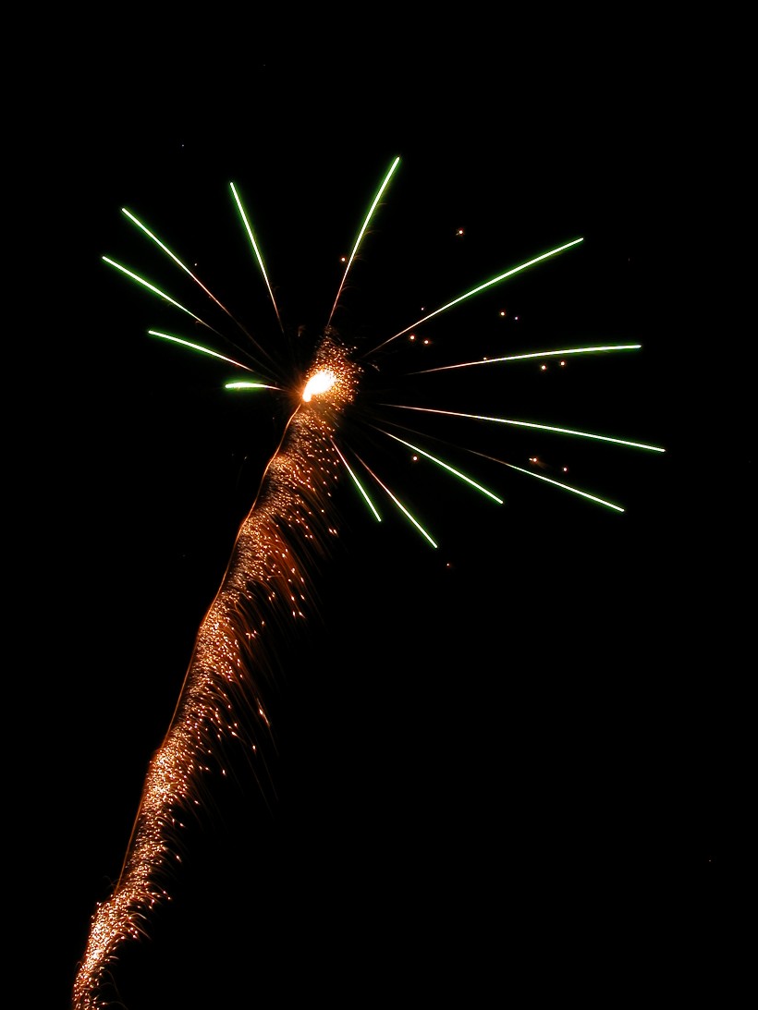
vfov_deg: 45.6
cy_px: 420
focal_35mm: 41
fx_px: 1197
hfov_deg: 35.1
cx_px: 317
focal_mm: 8.9
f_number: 8
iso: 100
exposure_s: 4
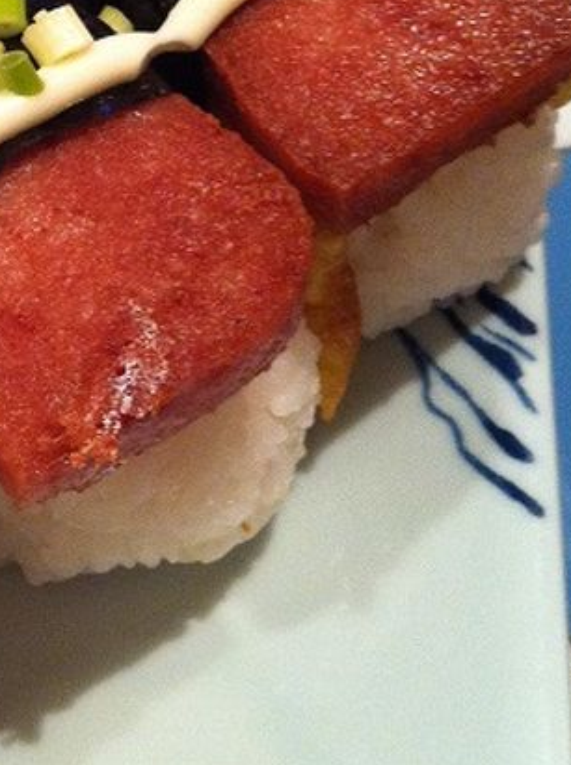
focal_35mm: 74
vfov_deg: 26.1
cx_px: -17
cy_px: 223
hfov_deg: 19.2
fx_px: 1632
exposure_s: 1/15
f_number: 2.8
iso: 250
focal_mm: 3.85
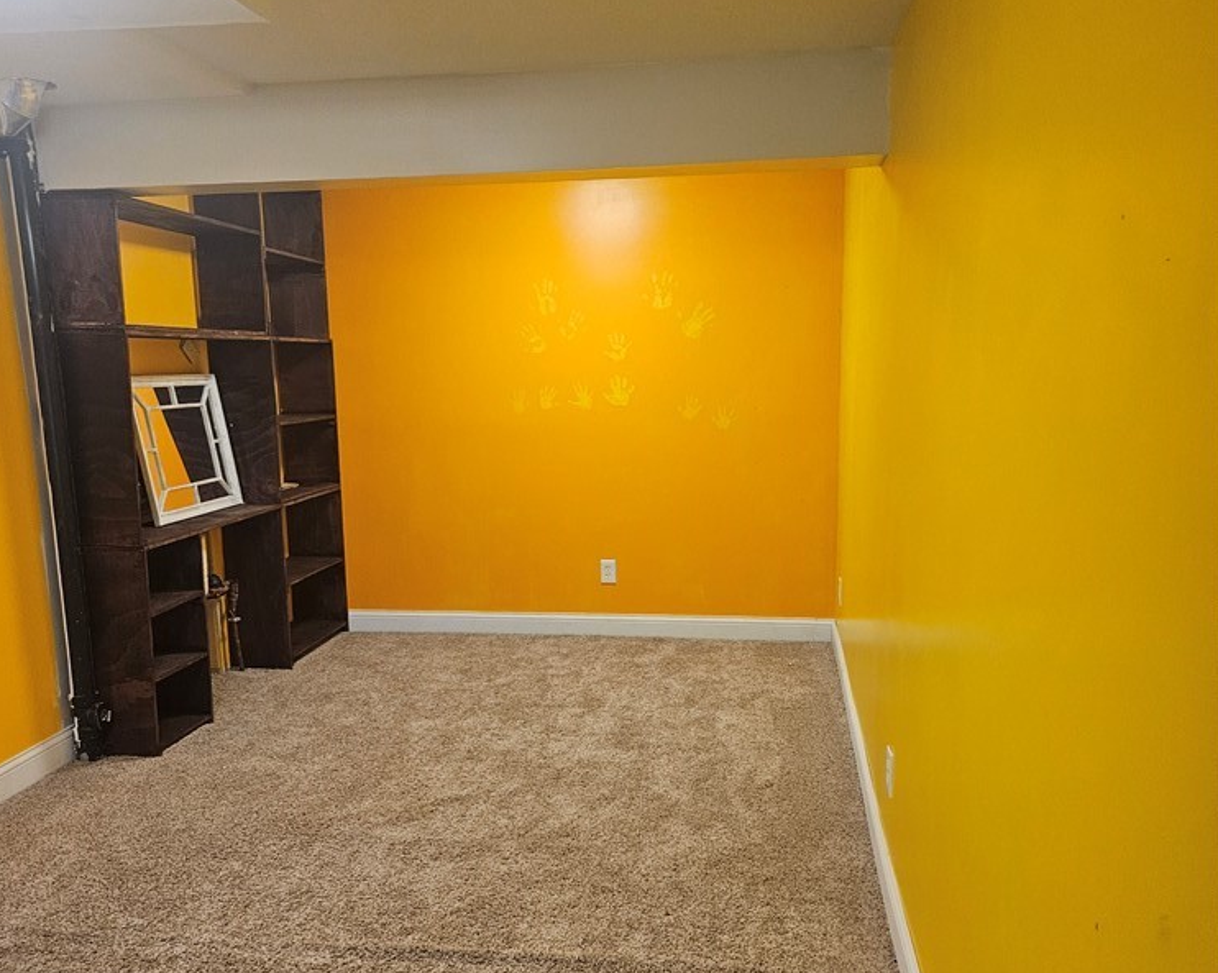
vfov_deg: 46.8
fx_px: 1117
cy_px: 596
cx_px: 594
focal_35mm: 31
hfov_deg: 57.2
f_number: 1.8
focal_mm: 5.4
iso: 500
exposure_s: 1/120
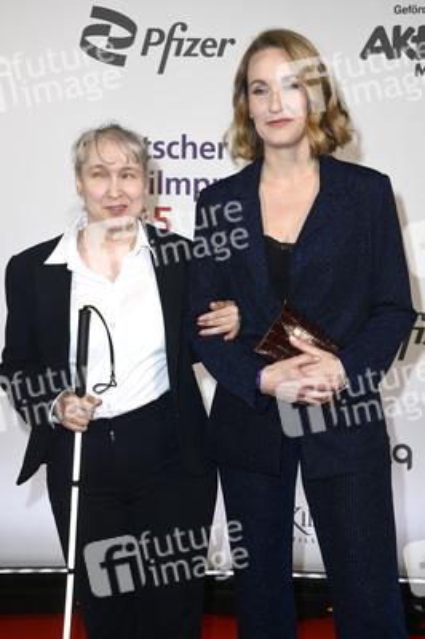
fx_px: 851
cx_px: 212
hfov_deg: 28.0
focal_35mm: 48
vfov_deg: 41.1
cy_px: 320
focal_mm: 48
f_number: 5.6
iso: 640
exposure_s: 1/250
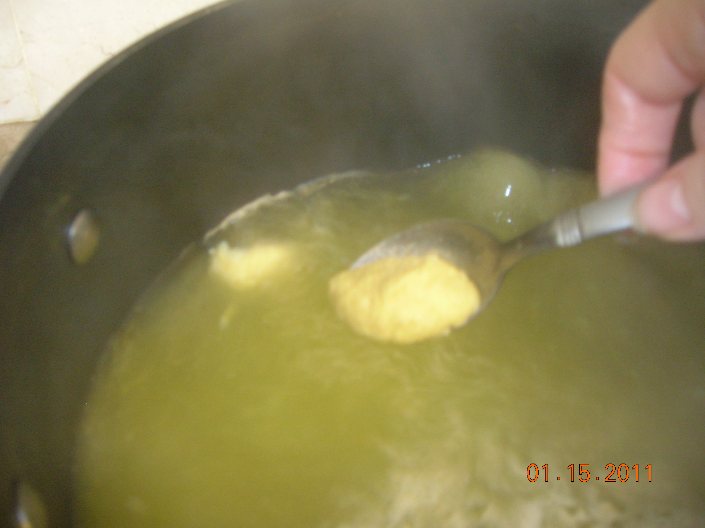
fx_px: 692
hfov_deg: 54.0
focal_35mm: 34
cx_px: 352
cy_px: 264
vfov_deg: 41.7
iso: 200
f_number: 2.9
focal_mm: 5.7
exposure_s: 1/16.8
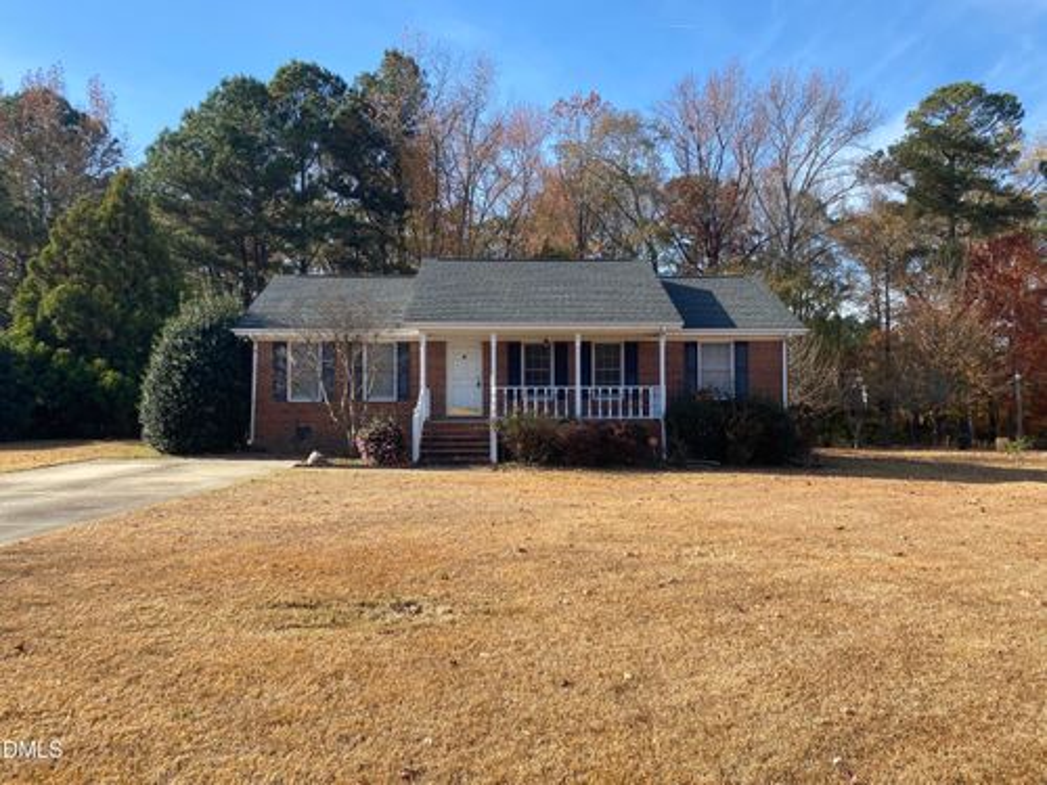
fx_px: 786
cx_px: 524
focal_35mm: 26
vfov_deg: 53.1
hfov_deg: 67.3
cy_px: 392
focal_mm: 4.25
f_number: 1.8
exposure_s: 1/1316
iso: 32
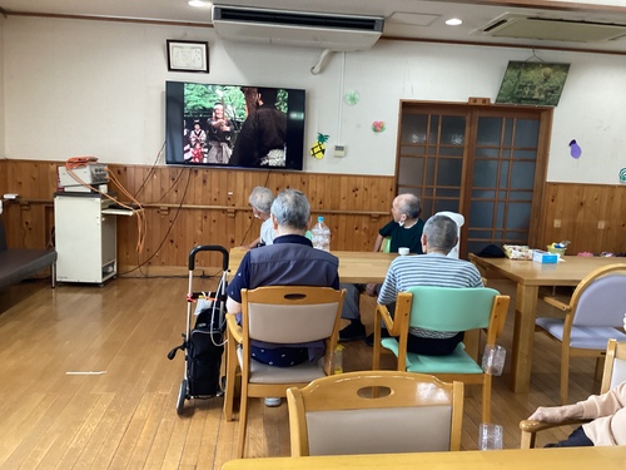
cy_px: 235
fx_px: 561
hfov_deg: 58.4
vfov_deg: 45.4
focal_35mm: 31
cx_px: 313
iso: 250
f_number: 2.4
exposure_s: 1/60
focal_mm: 3.3
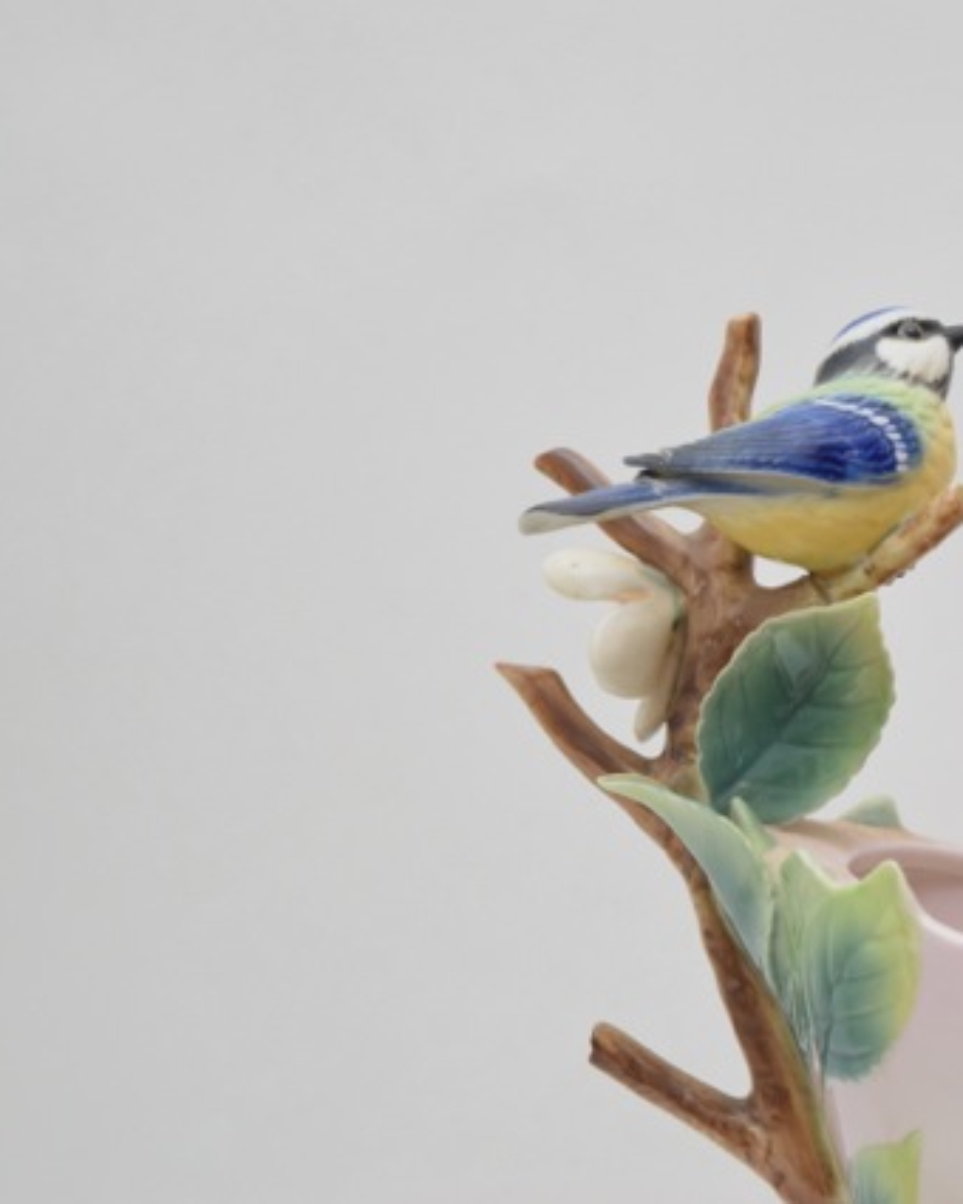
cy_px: 602
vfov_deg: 16.5
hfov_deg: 13.1
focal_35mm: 117
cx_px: 790
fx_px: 4158
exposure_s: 1/125
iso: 800
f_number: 5.6
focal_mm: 55
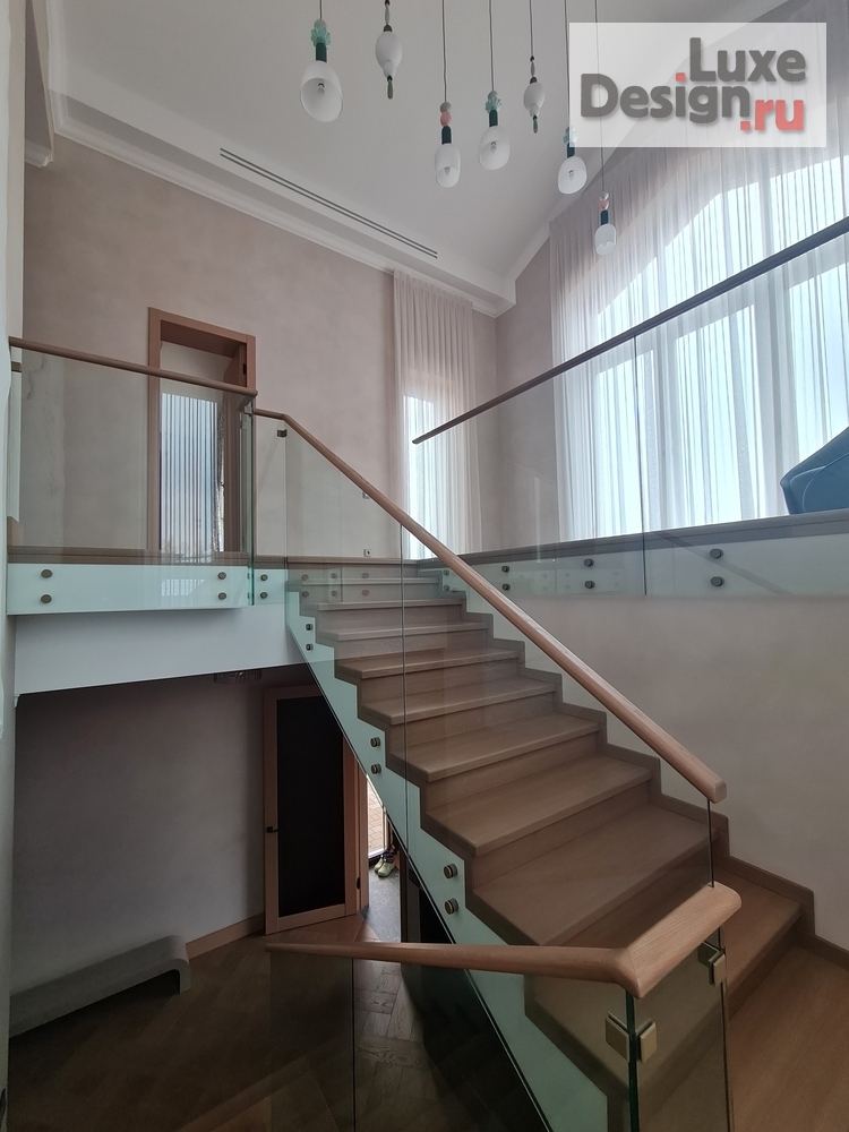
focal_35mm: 13
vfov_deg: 106.2
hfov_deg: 89.9
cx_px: 424
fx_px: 425
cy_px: 566
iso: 100
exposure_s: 1/100
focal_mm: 2.2
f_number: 2.2
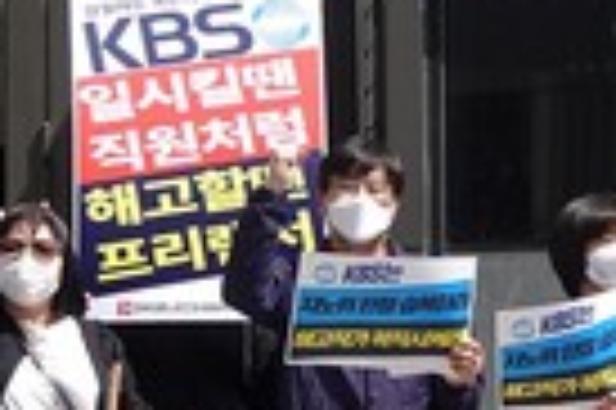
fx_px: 5913
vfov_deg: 4.0
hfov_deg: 5.9
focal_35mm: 346
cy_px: 113
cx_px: 1115
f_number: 3.5
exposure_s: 1/500
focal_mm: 28.91
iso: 64
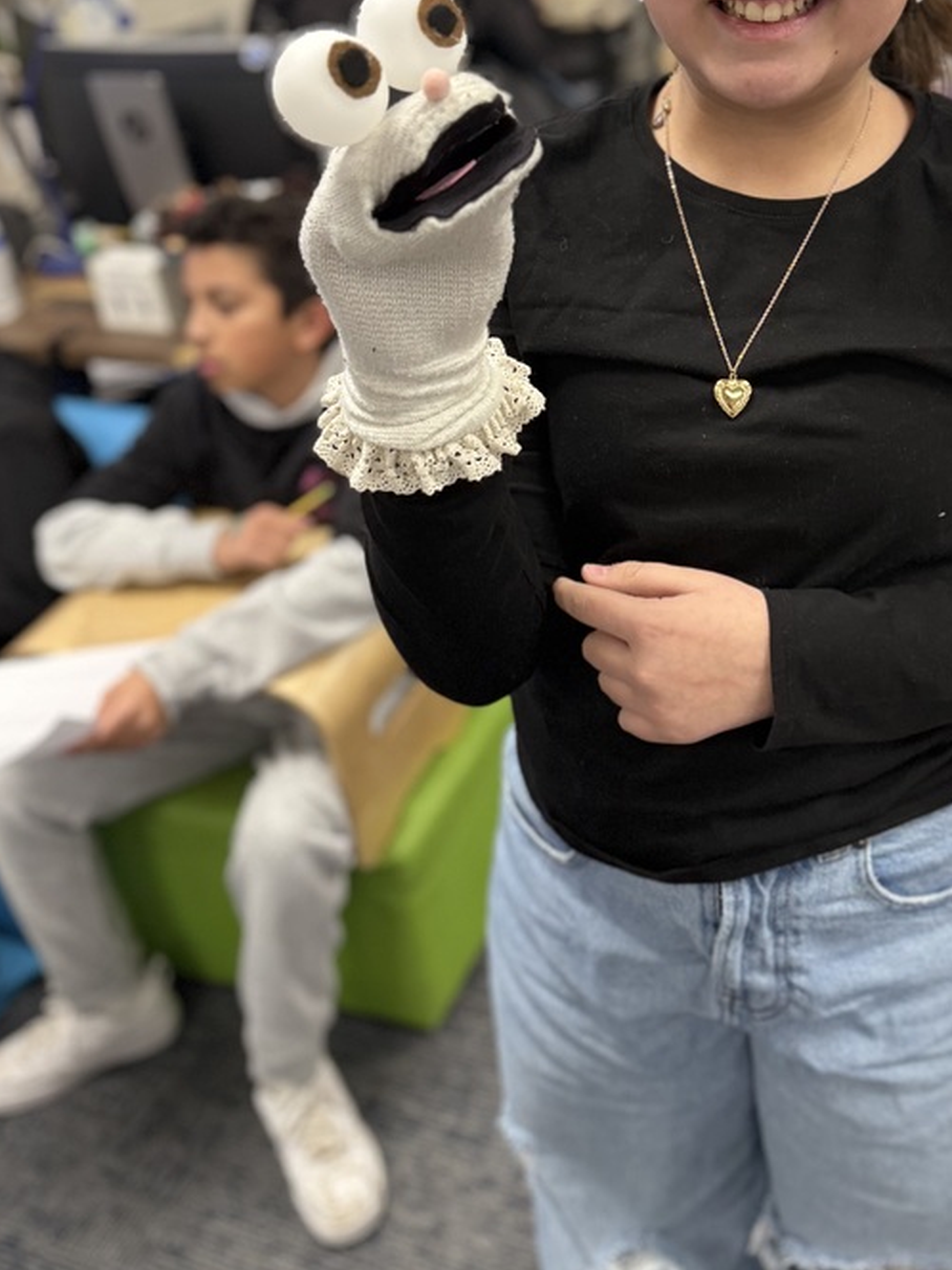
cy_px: 478
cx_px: 686
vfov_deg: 49.7
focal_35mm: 37
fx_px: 1357
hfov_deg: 37.9
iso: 250
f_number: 1.78
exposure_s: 1/60
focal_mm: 6.76
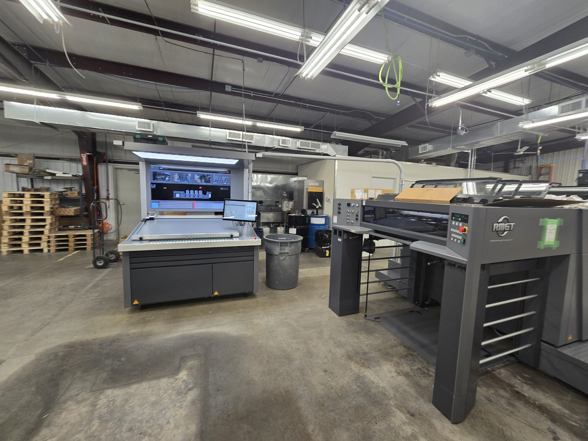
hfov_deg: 106.2
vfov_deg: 89.9
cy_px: 220
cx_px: 294
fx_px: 221
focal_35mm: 13
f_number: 2.2
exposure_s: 1/60
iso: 80
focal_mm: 2.2
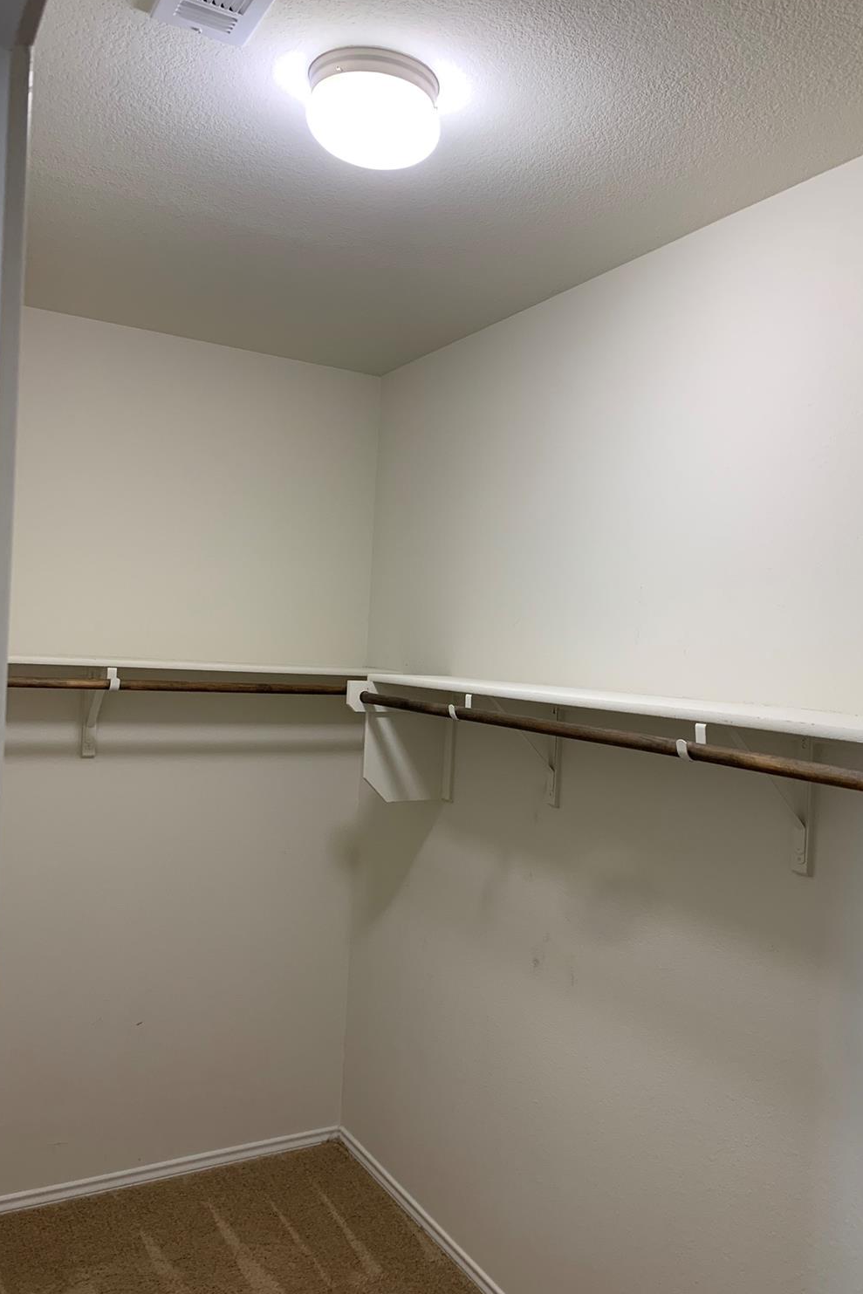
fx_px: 1007
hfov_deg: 46.3
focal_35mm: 28
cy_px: 659
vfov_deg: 65.5
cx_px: 480
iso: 80
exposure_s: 1/60
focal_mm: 4.25
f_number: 1.8
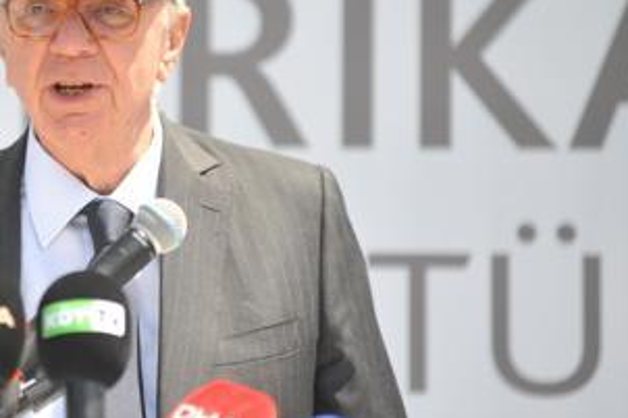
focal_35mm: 408
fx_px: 7113
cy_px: 156
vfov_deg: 3.4
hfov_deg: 5.0
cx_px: 75
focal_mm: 200
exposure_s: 1/3200
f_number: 2.8
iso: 500
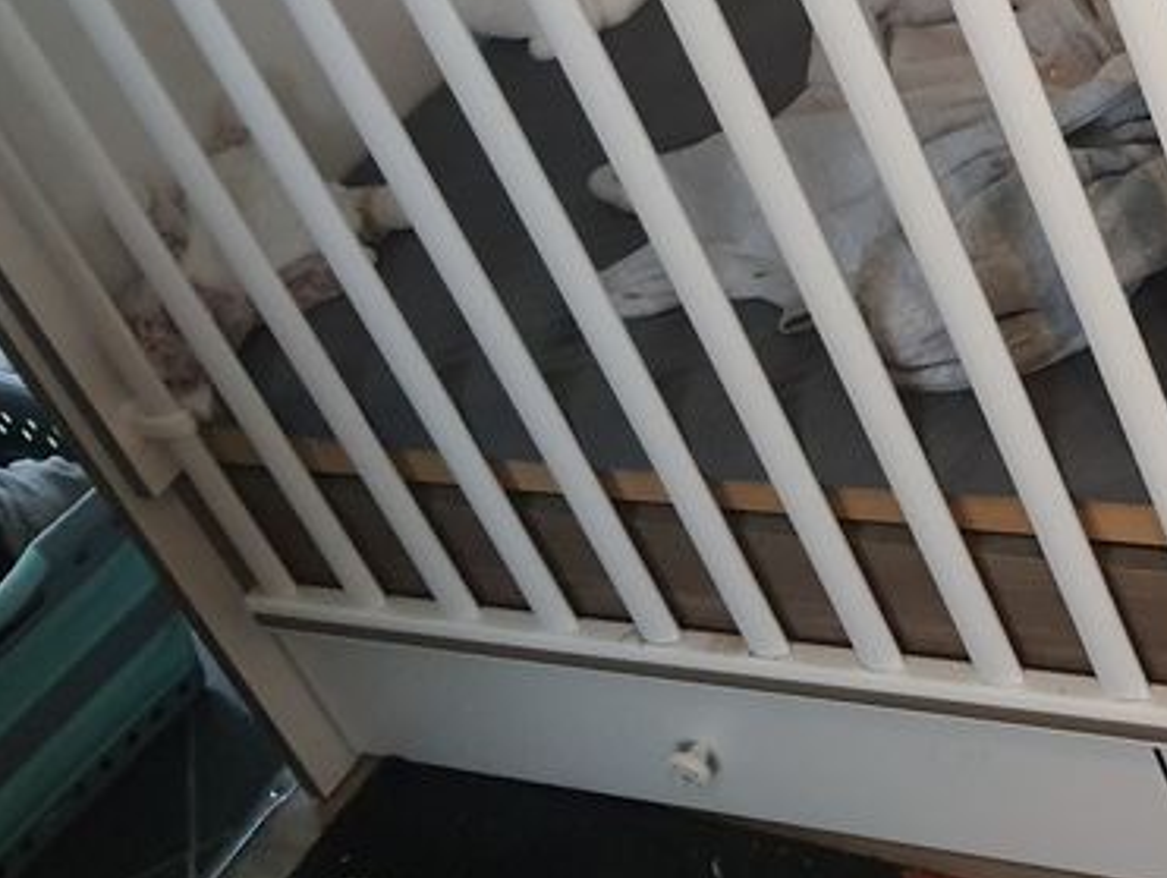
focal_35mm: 70
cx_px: 1214
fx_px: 2362
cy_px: -98
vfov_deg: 20.1
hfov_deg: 26.1
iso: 800
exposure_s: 1/50
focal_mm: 4.32
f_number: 1.7
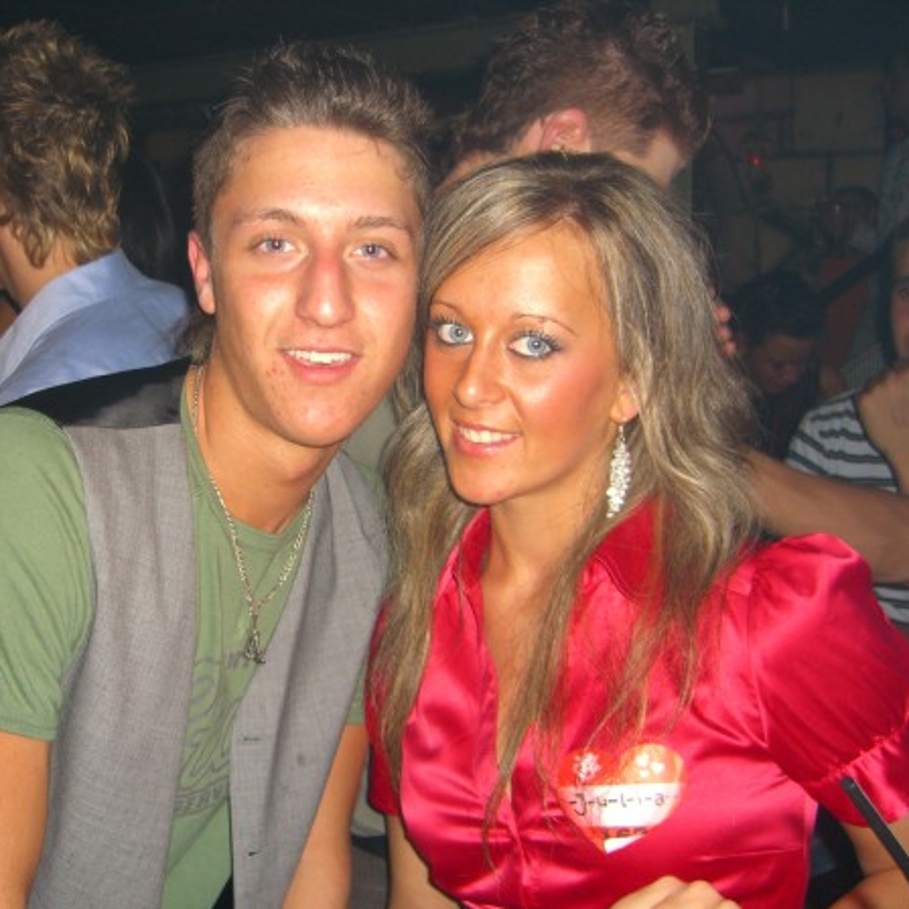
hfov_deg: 37.2
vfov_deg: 37.6
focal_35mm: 45
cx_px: 308
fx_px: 1337
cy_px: 454
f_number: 2.8
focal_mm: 7.9
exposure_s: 1/60
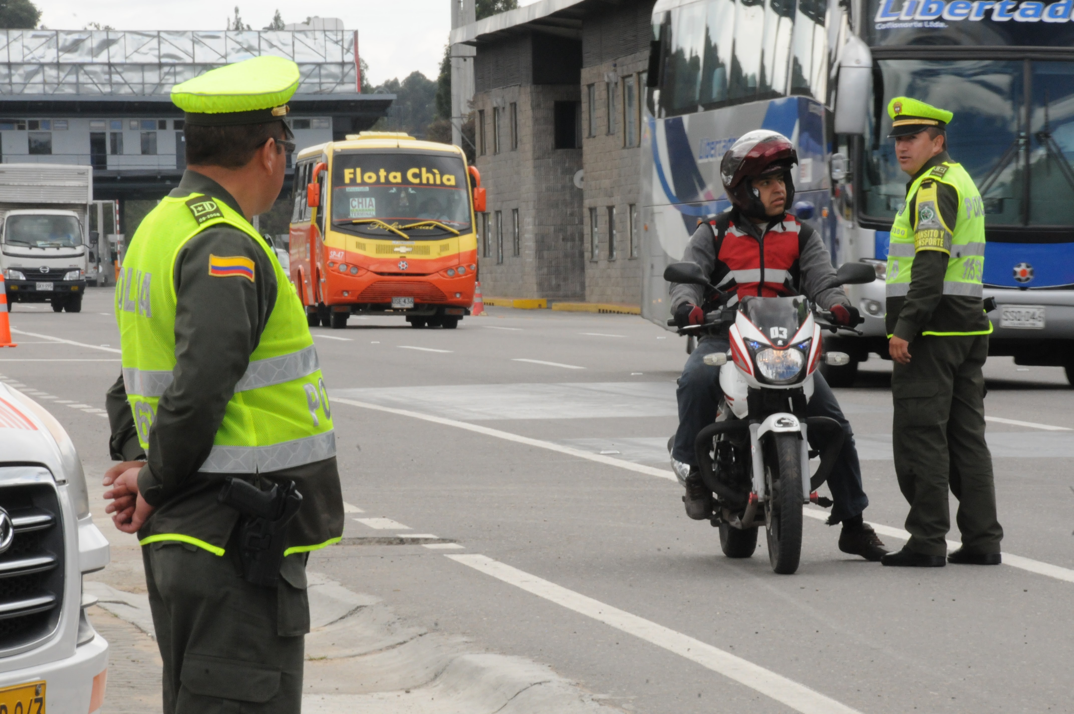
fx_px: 7598
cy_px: 357
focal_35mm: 255
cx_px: 537
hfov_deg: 8.1
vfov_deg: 5.4
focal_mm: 170
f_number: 25
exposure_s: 1/80
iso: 1250
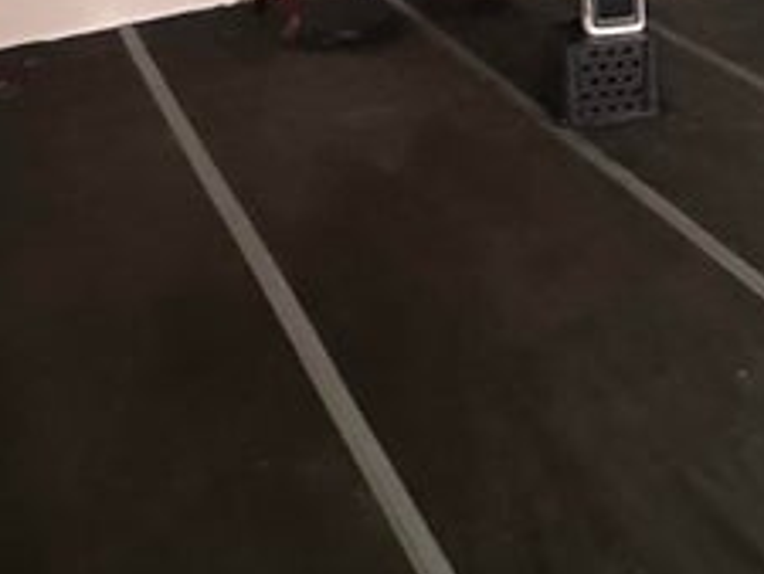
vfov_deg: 26.2
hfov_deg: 35.3
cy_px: 3
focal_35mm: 53
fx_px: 1170
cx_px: 576
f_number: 2.2
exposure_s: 1/30
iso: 1250
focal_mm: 2.22
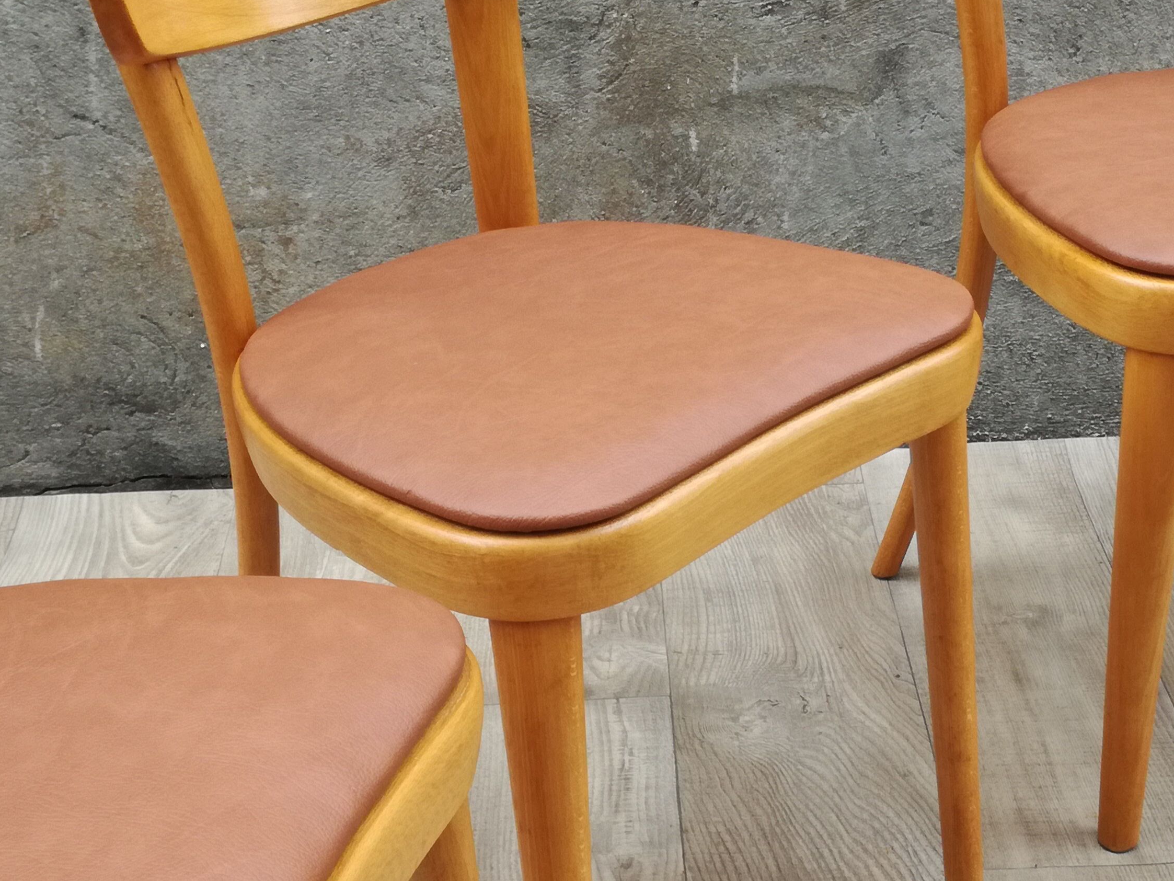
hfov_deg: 38.1
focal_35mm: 50
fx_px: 1696
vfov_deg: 29.1
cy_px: 418
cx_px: 660
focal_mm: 3.79
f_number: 2
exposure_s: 1/100
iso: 50
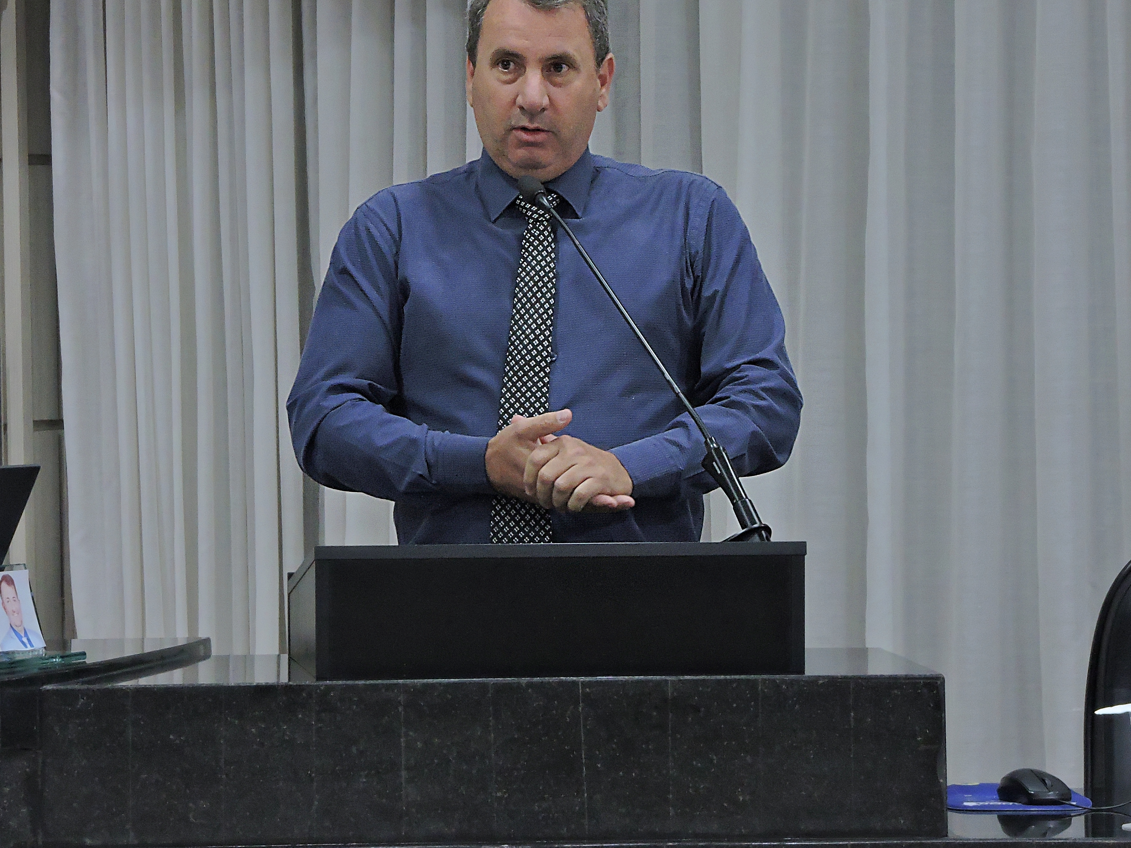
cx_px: 500
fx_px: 5554
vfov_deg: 8.7
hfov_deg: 11.6
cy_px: 330
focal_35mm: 170
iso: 800
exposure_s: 1/25
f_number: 5.4
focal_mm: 24.1
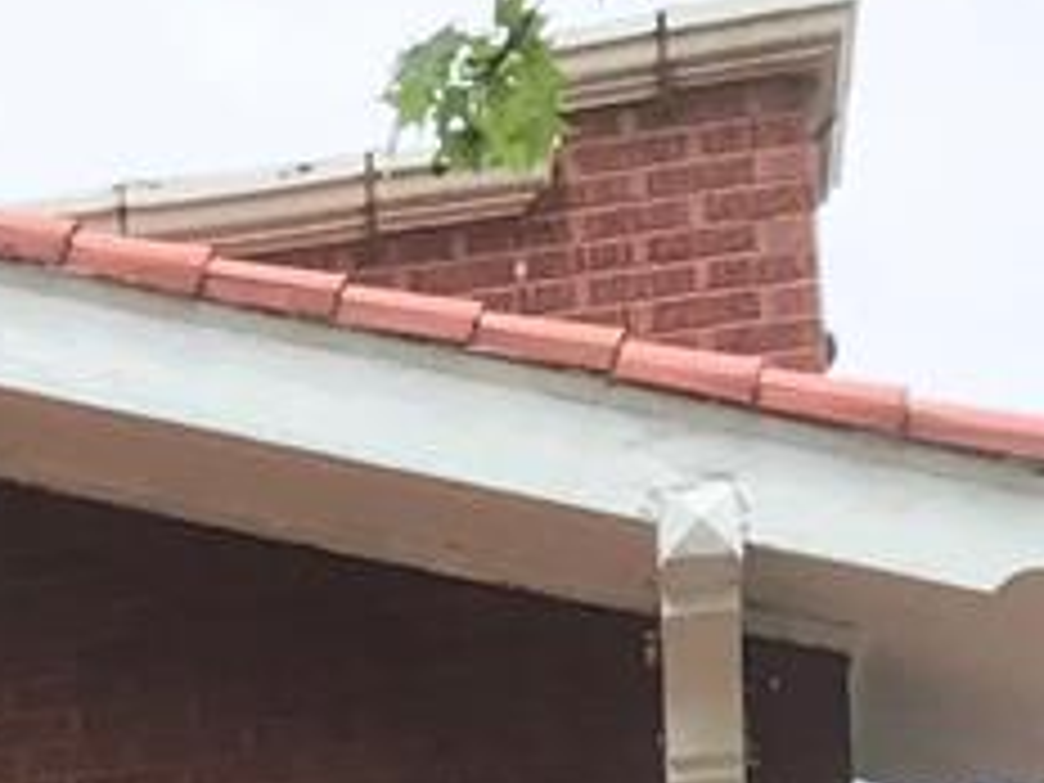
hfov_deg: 9.4
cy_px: 2277
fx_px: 5821
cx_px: -1256
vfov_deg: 7.0
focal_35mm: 193
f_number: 1.8
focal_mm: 3.99
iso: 20
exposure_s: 1/903
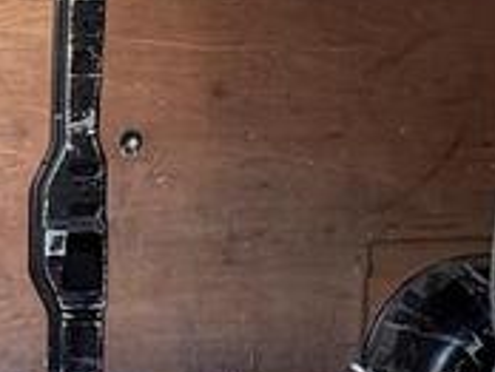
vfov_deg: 20.5
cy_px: 187
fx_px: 1031
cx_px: -119
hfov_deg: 24.2
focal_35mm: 72
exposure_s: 1/99
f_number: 2.2
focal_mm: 2.22
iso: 100
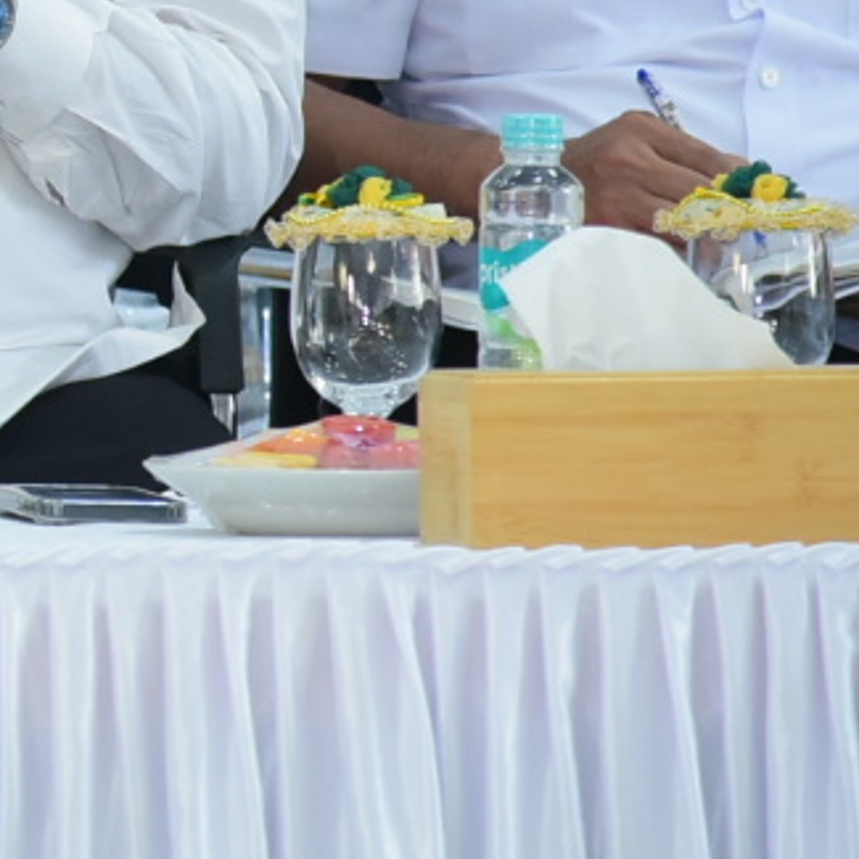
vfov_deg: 3.4
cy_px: -325
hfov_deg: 3.4
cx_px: -893
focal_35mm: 509
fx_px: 14290
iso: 2500
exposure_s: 1/125
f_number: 4
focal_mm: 120
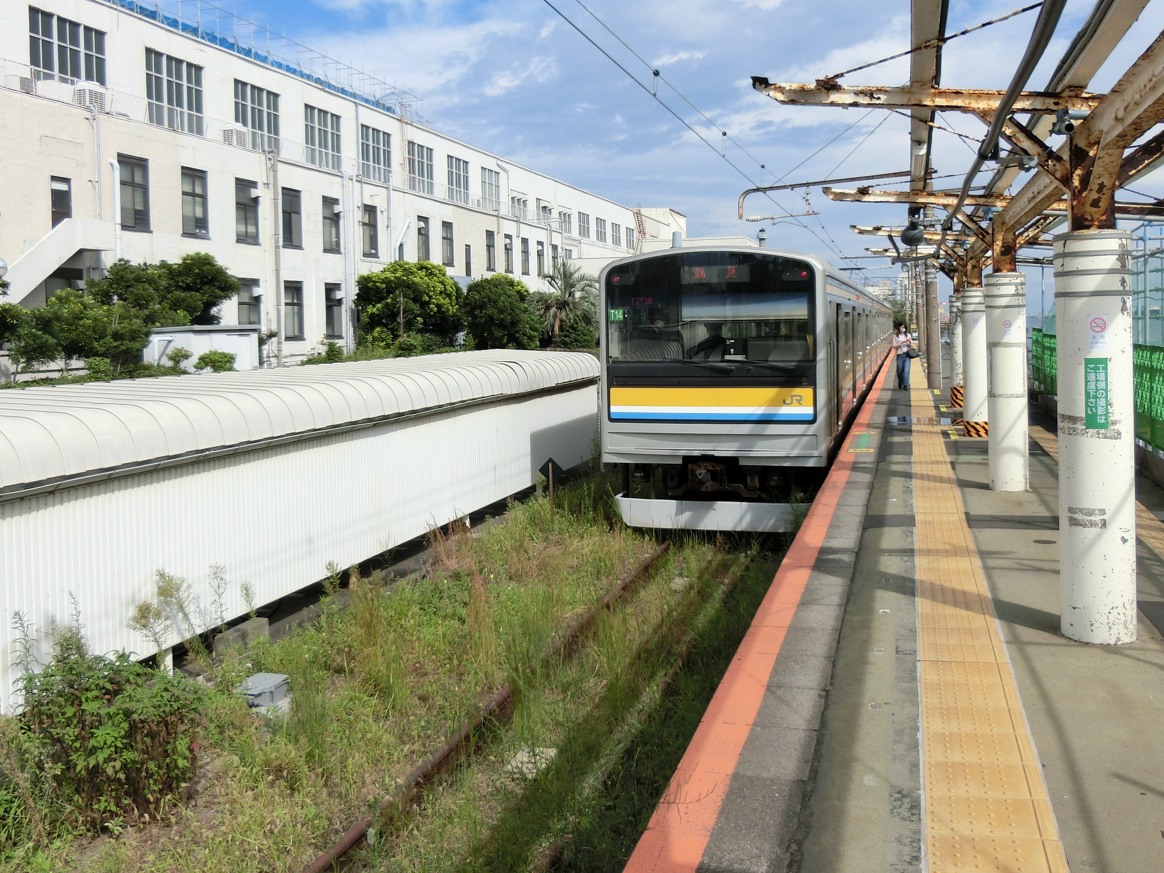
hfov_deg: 55.4
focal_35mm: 33
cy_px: 350
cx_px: 575
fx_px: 1110
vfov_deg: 42.7
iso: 80
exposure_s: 1/320
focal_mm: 4.5
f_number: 7
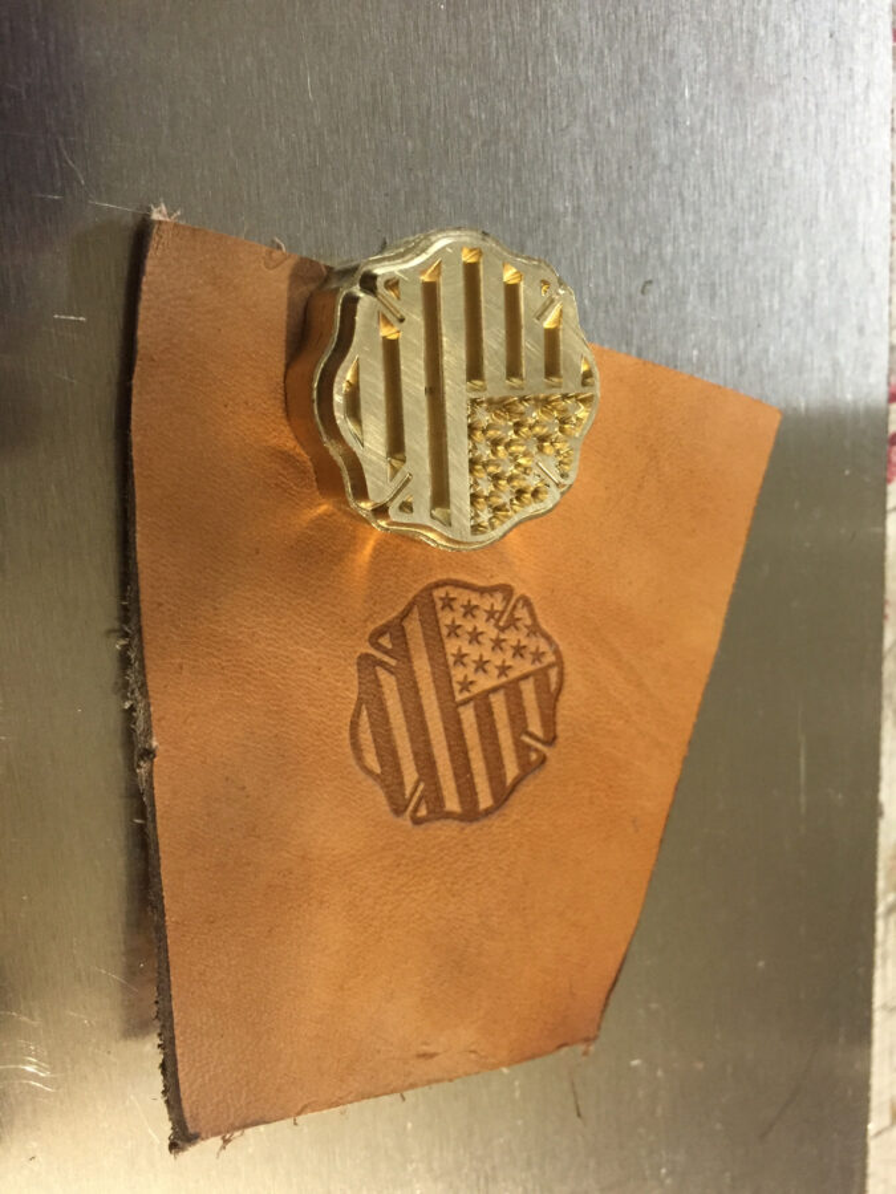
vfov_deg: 61.7
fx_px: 1001
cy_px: 597
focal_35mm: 29
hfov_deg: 48.2
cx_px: 448
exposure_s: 1/30
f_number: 2.2
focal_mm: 4.15
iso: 200
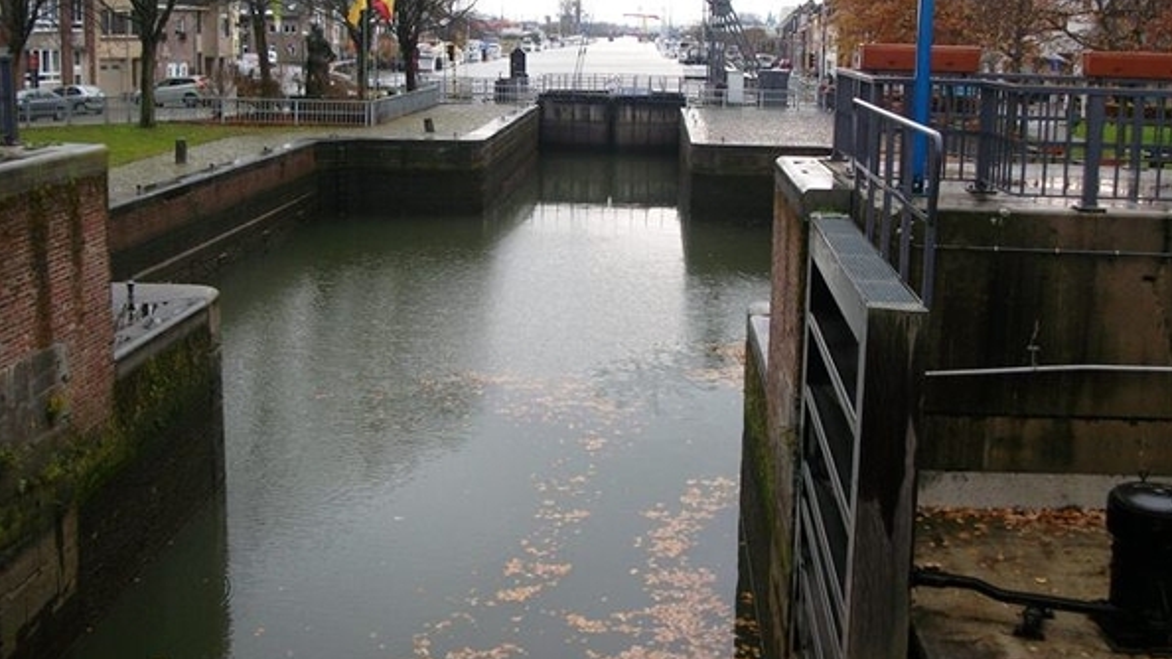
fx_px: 1367
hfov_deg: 46.4
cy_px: 251
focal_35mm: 44
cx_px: 590
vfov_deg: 27.0
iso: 90
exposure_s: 1/80
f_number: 3.2
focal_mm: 7.1
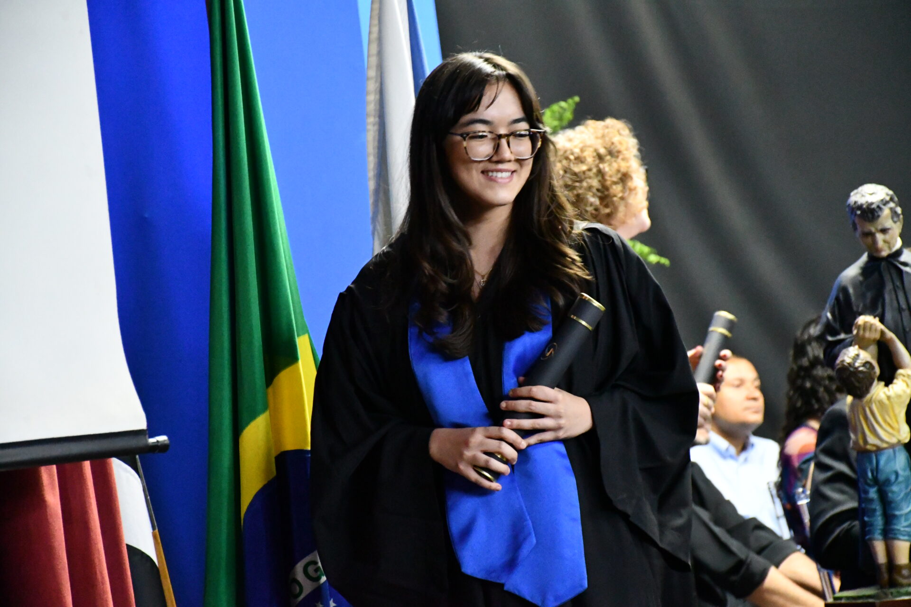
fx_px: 3593
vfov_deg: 9.7
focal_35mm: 142
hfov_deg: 14.4
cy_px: 304
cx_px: 456
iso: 12800
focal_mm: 95
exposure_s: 1/30
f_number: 5.3
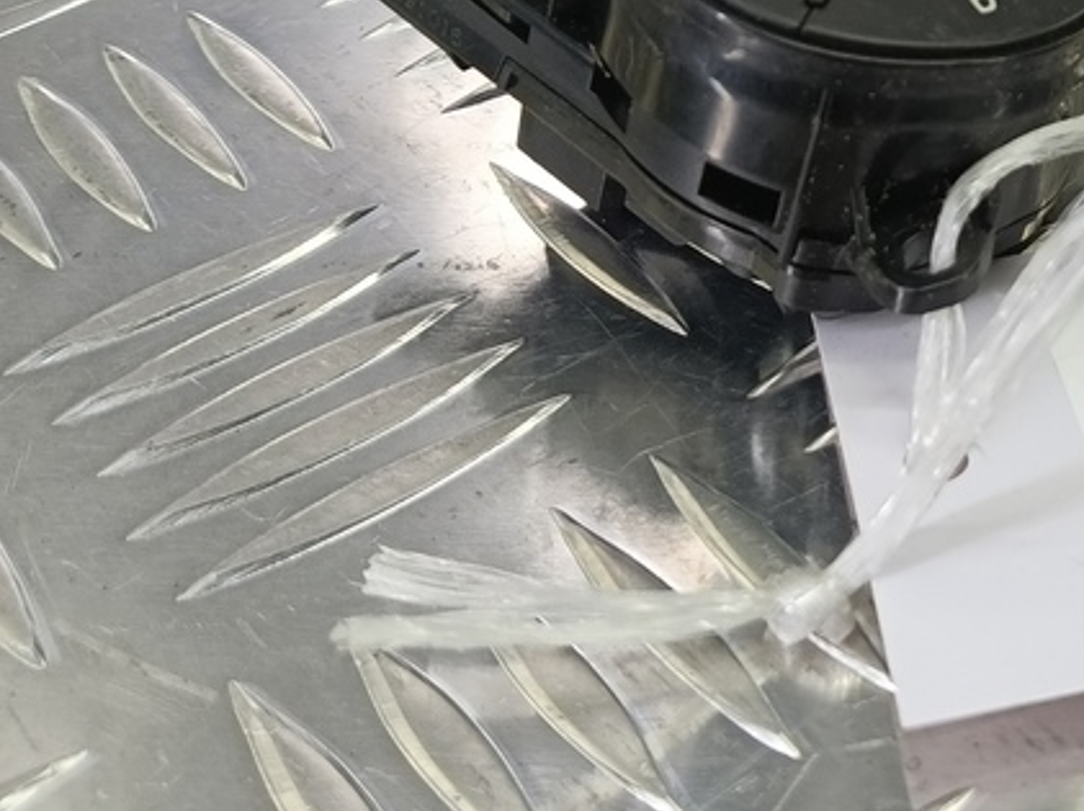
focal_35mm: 56
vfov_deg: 25.2
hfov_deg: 29.8
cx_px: 1277
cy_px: 62
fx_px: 1752
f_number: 1.6
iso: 144
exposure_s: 1/50
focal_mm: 4.11
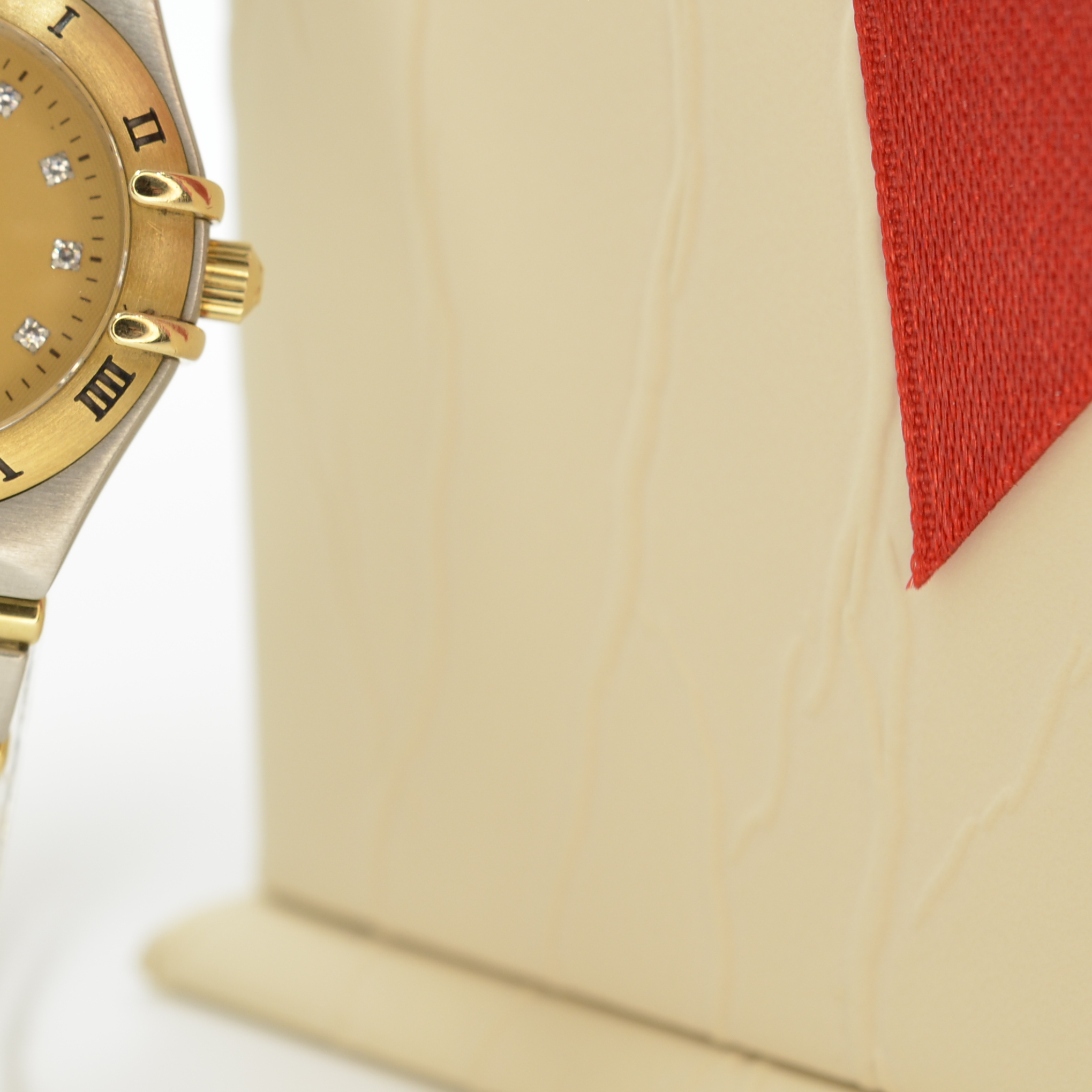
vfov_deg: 14.1
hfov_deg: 13.8
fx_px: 4390
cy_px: 235
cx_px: -201
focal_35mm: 123
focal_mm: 40
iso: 250
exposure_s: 1/50
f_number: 8
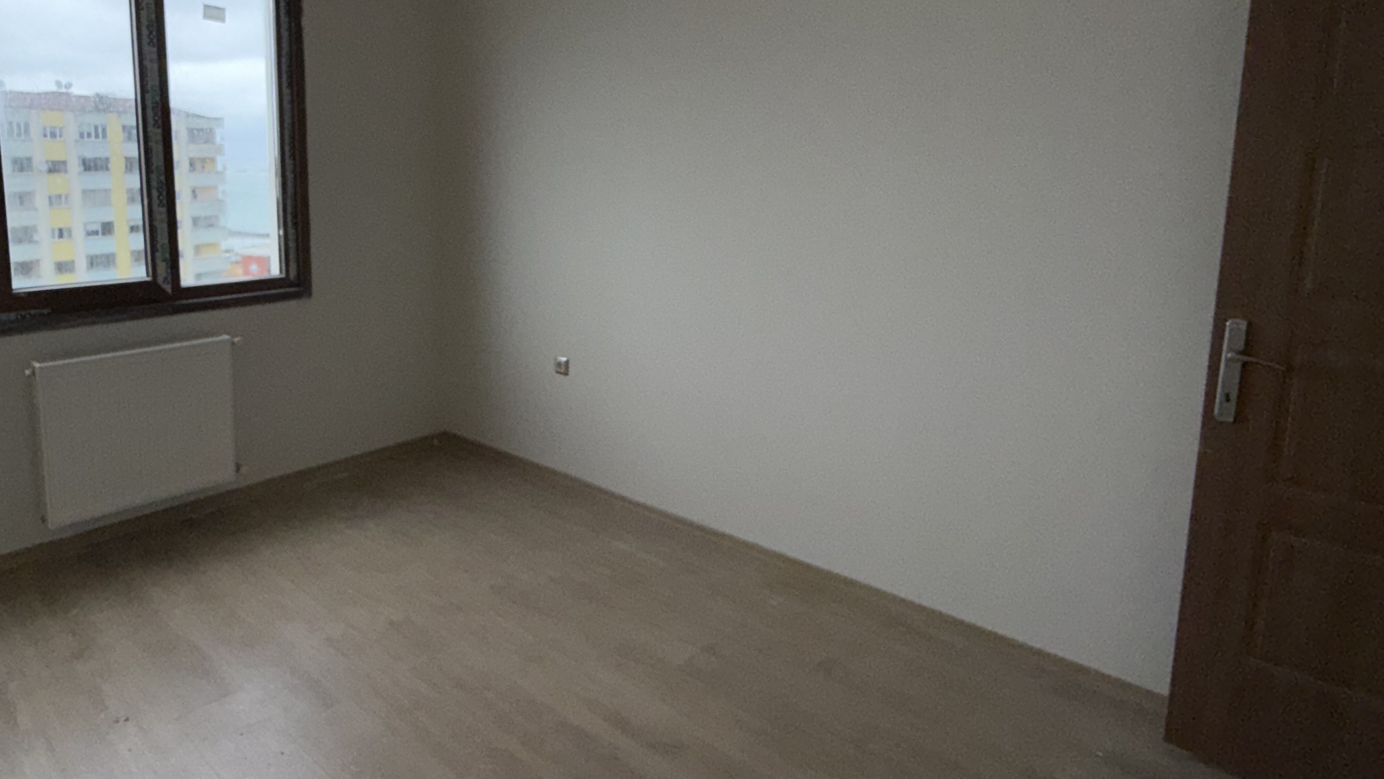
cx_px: 535
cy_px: 276
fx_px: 844
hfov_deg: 77.5
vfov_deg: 48.9
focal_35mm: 23
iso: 40
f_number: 2.2
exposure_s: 1/122
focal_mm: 2.22
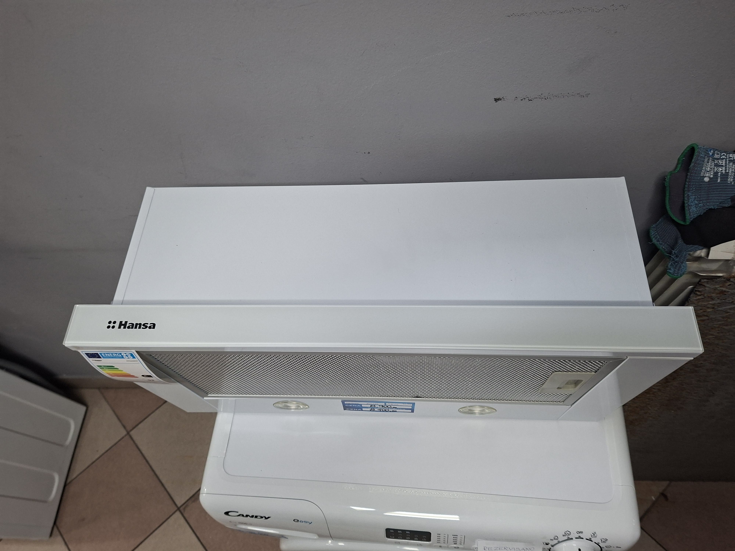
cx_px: 368
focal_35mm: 23
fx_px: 488
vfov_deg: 58.9
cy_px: 276
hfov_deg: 73.9
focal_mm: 5.54
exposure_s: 1/50
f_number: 1.8
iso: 200
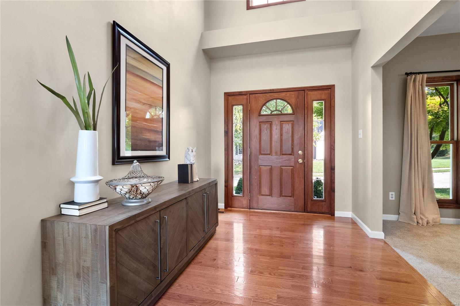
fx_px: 230
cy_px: 153
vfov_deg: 67.4
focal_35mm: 18
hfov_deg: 90.0
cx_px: 230
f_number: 8
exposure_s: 1/6
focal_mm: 9
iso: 400
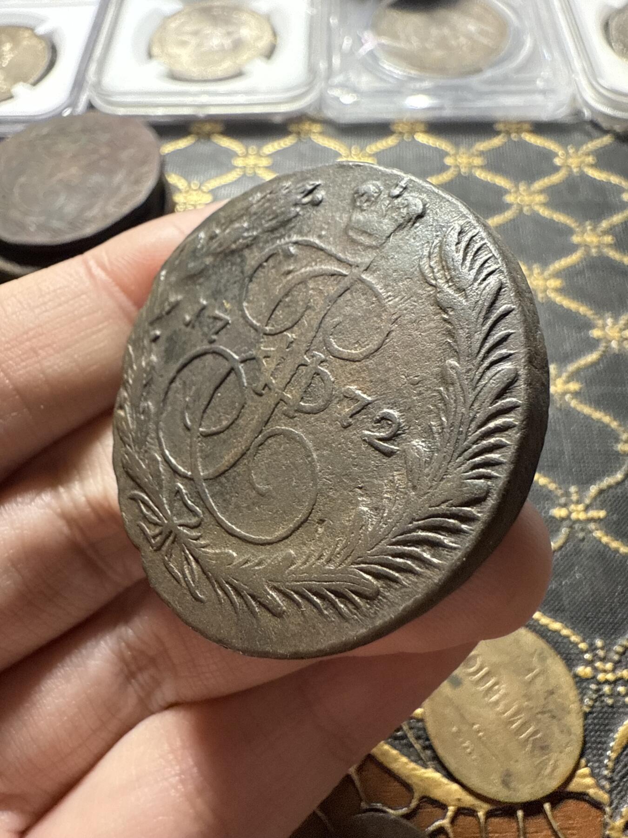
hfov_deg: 56.8
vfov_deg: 71.6
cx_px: 314
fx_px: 581
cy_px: 419
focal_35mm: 24
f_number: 2.2
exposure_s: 1/47
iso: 320
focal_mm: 2.22
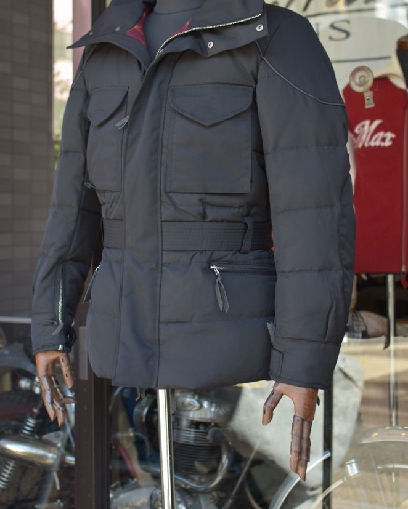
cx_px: 204
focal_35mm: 60
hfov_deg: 25.6
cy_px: 202
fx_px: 899
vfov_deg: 31.6
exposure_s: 1/100
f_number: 2.8
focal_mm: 35
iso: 100
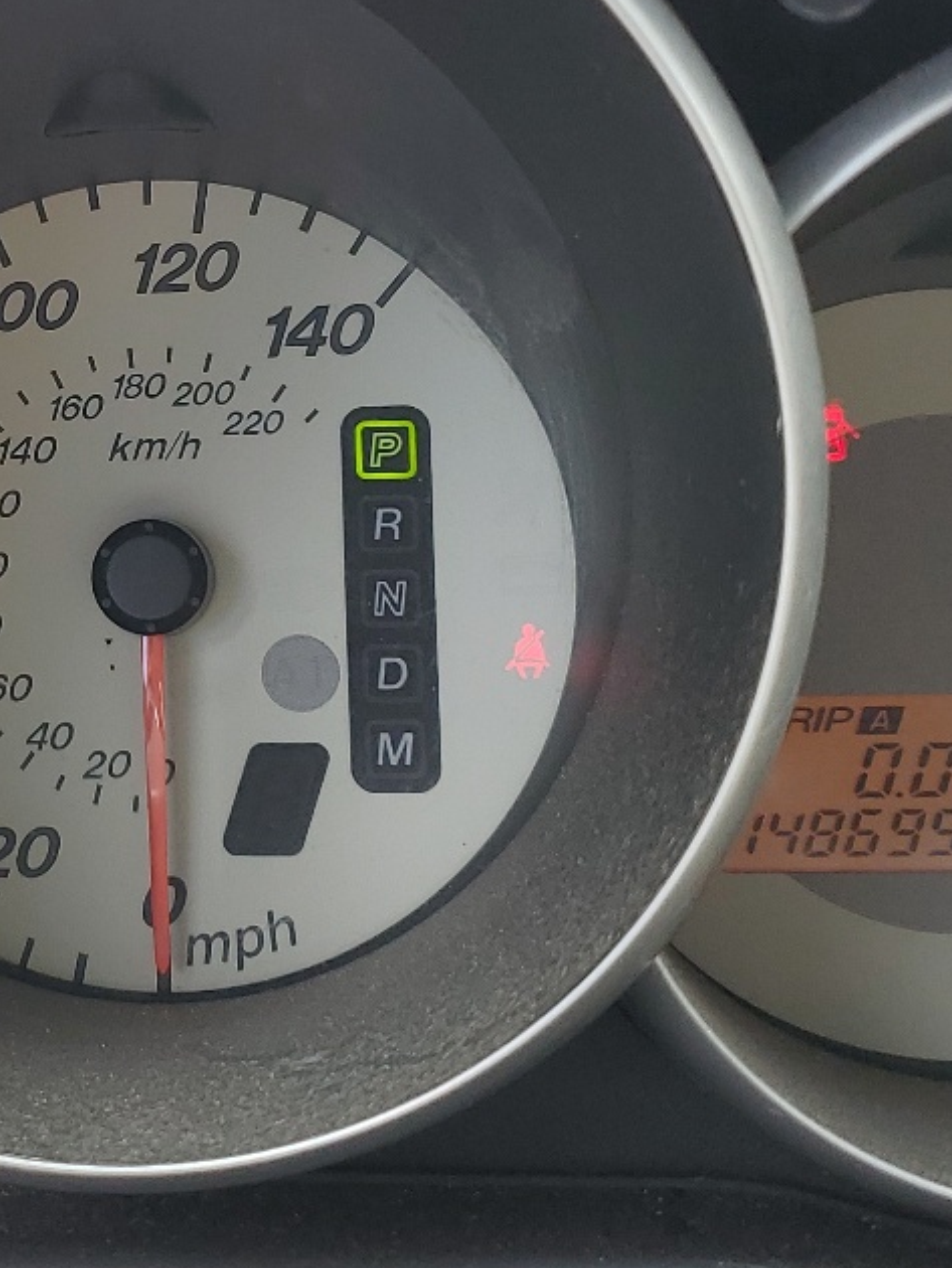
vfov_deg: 29.3
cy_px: 521
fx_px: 2419
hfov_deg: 21.6
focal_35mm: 66
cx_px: 30
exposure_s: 1/217
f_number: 1.5
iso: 50
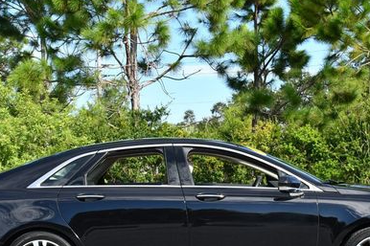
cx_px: 209
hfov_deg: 21.9
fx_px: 955
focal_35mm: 93
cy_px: 147
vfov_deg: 14.7
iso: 160
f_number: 8
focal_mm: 28
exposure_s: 1/250
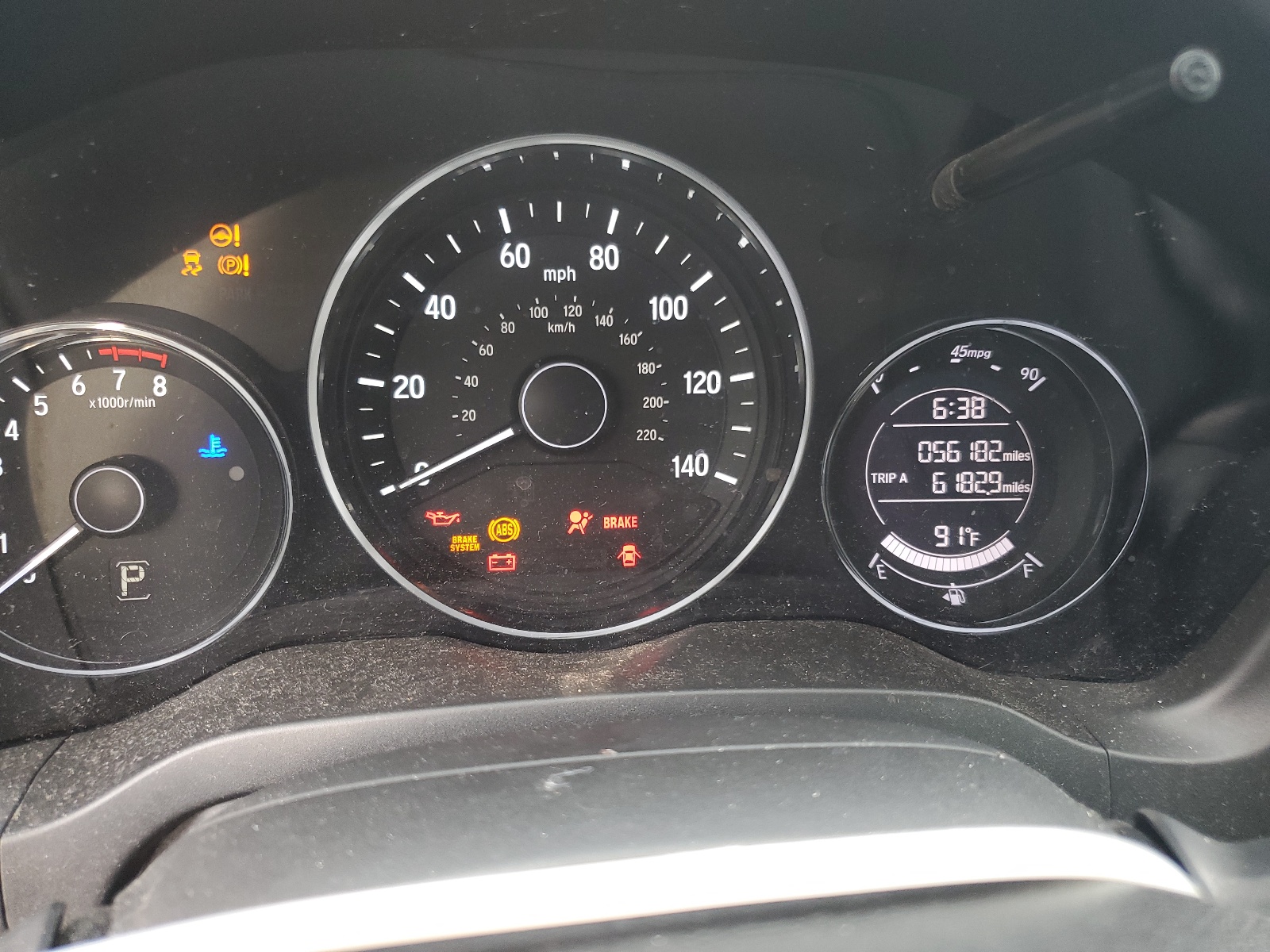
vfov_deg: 53.1
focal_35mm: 26
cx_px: 635
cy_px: 476
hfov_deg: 67.3
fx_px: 954
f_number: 1.5
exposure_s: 1/60.2
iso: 101
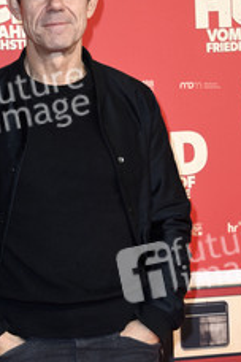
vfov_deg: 13.8
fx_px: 1496
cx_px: 54
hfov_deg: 9.2
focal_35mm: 149
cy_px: 186
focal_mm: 85
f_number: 5.6
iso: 640
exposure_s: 1/200
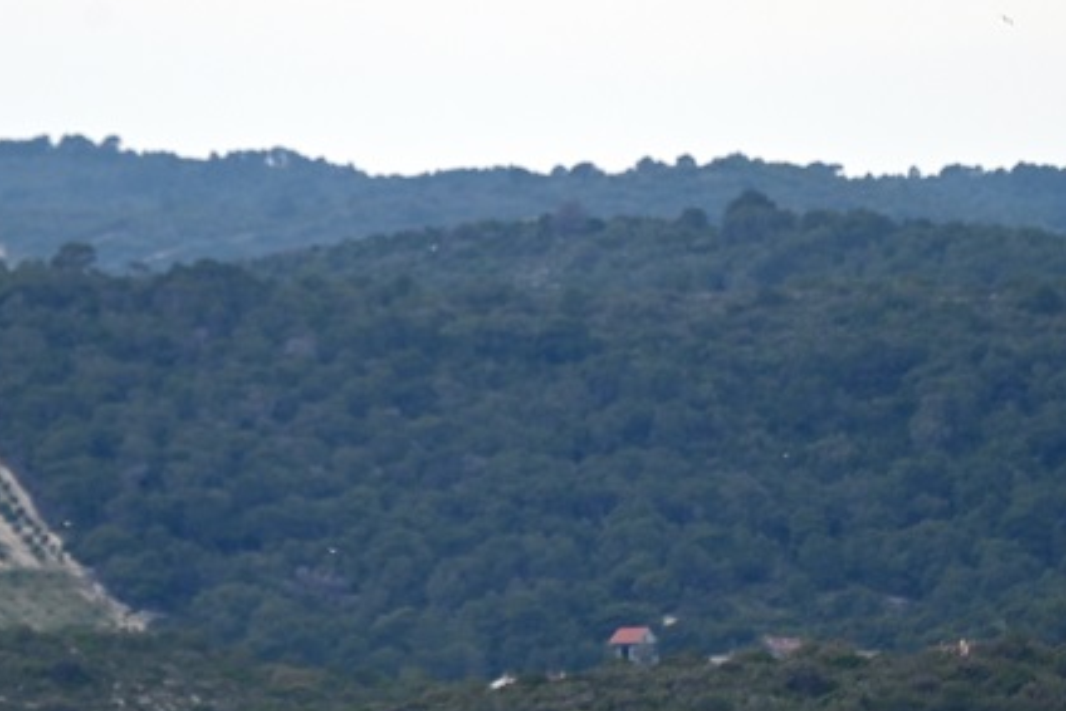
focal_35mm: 672
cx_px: 453
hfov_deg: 3.1
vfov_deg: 2.0
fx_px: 19904
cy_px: 329
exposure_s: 1/800
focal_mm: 300
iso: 400
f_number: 5.6
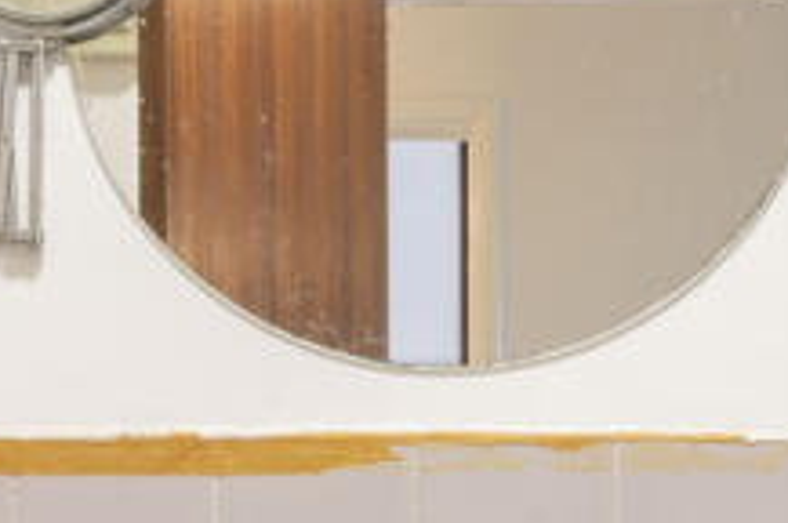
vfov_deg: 19.3
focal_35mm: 66
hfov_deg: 28.1
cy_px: 637
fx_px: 1443
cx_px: -58
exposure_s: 1.6
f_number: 16
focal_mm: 14
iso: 250
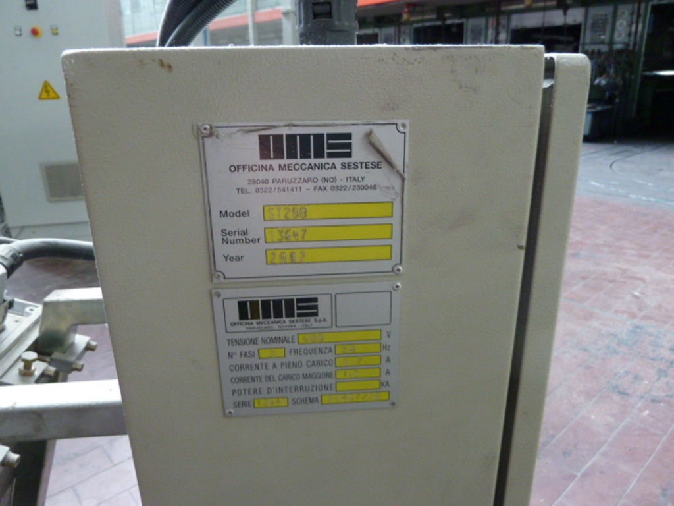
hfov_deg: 69.4
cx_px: 337
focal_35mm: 25
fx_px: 487
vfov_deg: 54.9
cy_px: 253
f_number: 3.3
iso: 400
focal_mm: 4.1
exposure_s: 1/8
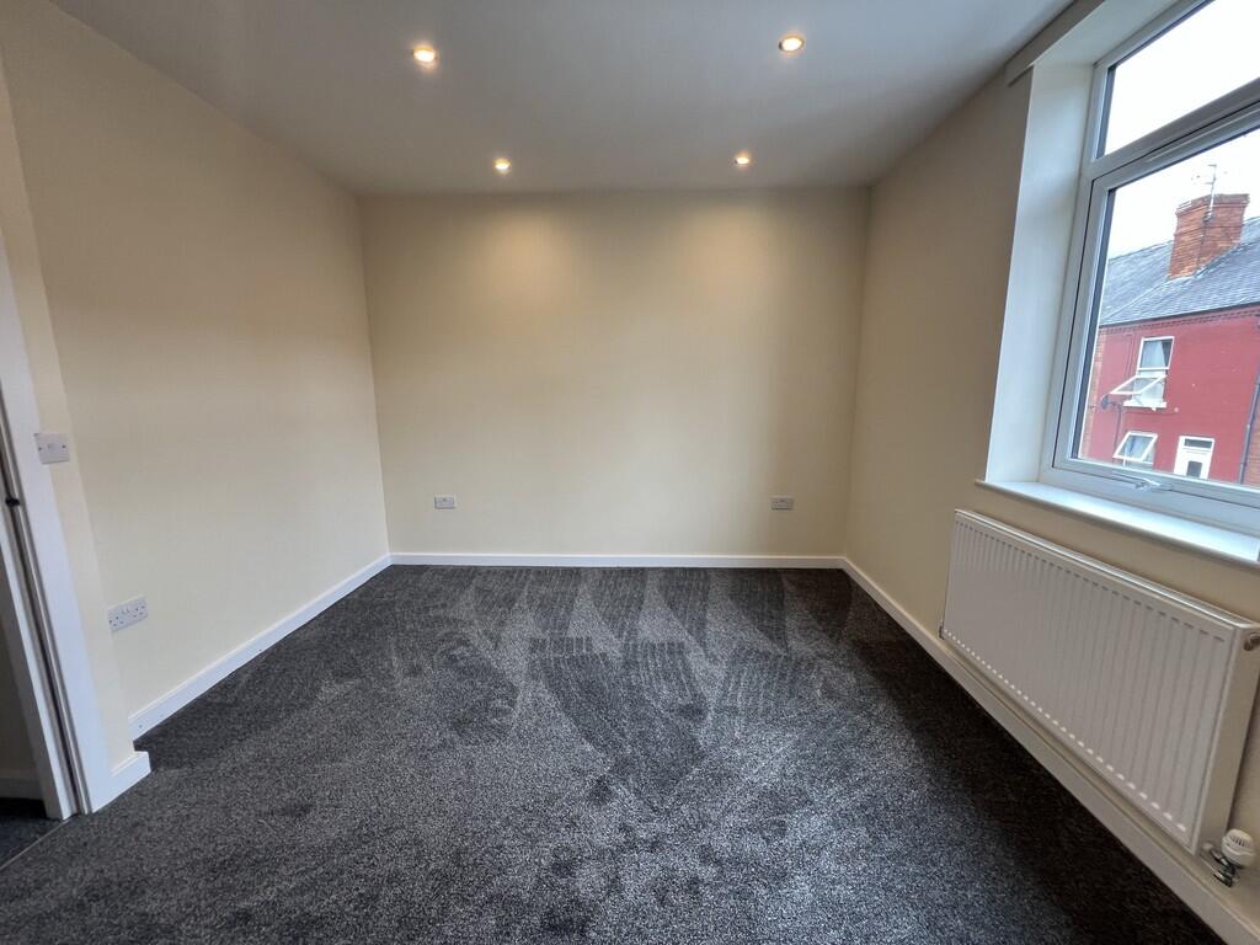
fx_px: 473
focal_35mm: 13
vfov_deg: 89.9
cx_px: 630
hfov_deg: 106.2
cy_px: 472
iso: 100
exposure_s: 1/99
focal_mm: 1.57
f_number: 1.8
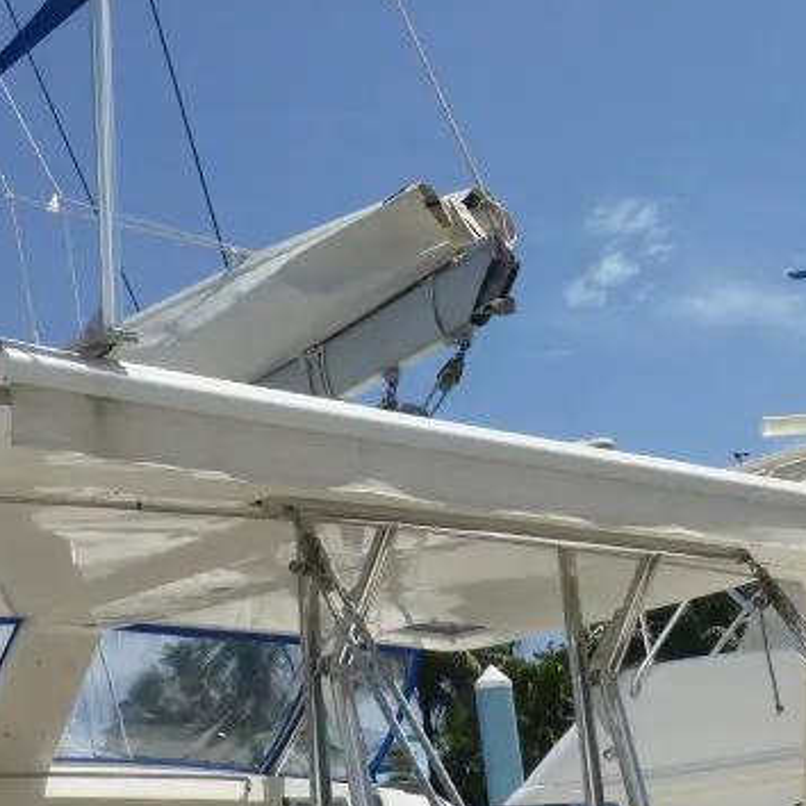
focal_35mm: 60
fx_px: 1581
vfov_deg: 28.0
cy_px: 166
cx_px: 417
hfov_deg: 28.6
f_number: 4
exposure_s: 1/1600
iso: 100
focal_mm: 5.4
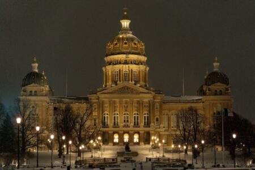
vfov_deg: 13.4
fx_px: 722
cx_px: 128
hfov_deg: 20.0
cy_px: 85
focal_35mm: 102
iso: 4000
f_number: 2.8
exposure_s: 1/400
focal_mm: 102
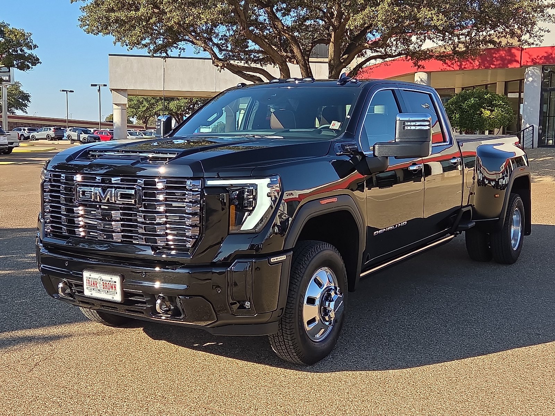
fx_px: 705
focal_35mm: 44
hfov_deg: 42.9
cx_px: 278
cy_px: 208
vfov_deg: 32.9
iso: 25
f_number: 1.8
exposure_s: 1/909
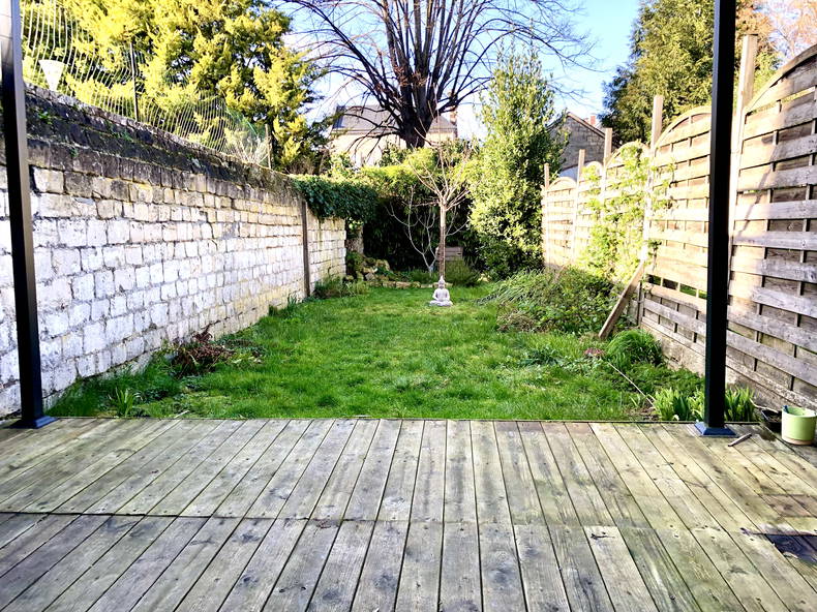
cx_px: 408
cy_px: 306
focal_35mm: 28
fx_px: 661
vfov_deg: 49.7
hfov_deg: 63.5
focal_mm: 4
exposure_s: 1/160
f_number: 1.8
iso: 20
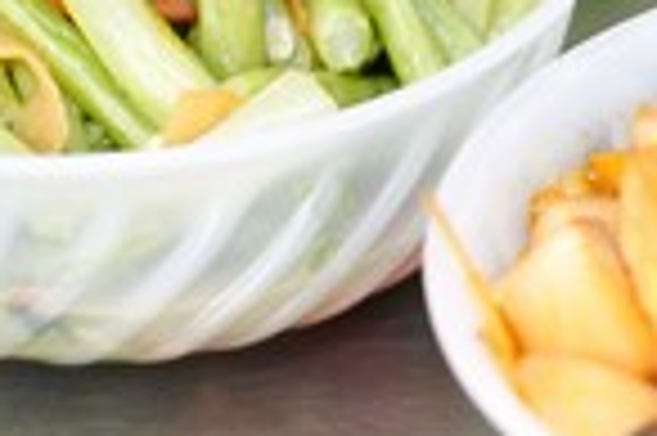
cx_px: 684
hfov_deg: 6.0
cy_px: 2
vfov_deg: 4.0
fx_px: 6234
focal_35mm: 342
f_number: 3.2
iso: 1000
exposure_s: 1/160
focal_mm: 77
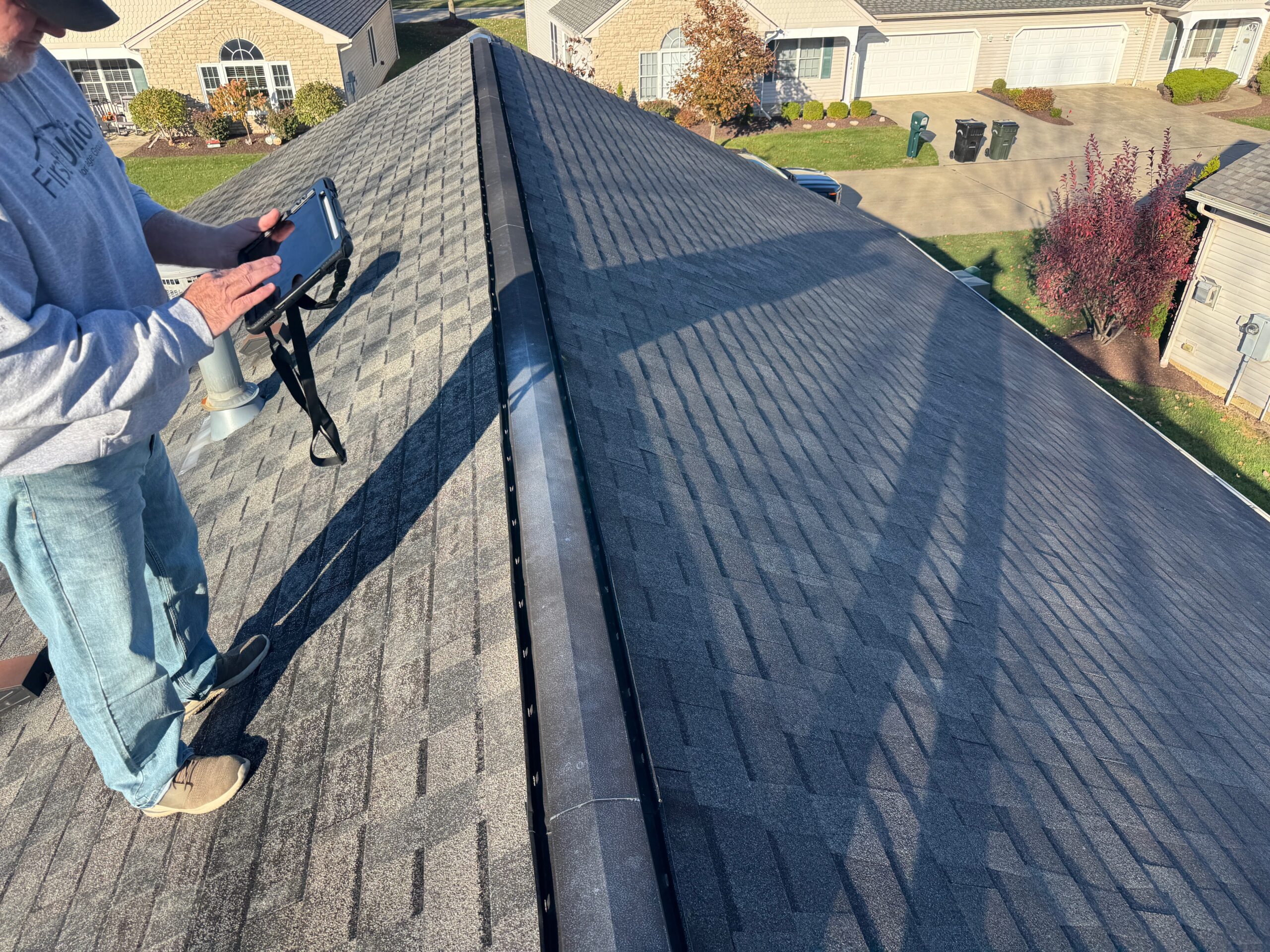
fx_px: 881
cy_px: 476
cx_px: 635
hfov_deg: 71.6
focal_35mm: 24
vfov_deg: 56.8
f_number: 1.78
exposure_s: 1/1215
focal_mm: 6.76
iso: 80
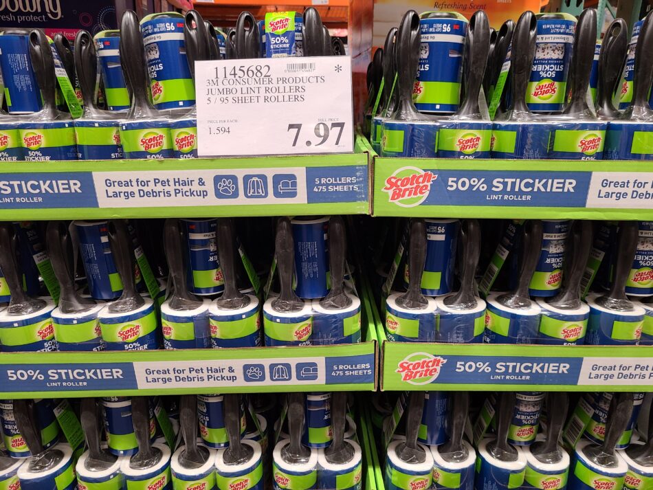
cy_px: 245
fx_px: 491
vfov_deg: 53.1
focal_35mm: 26
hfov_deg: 67.3
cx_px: 326
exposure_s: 1/60
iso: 125
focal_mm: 5.4
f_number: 1.8
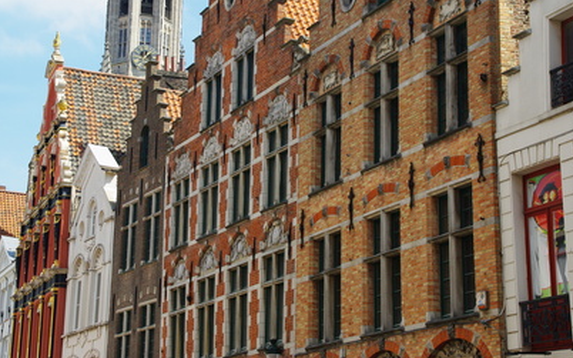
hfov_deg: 24.6
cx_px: 257
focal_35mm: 84
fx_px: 1311
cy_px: 145
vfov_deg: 15.5
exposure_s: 1/250
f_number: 8
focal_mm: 48
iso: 200
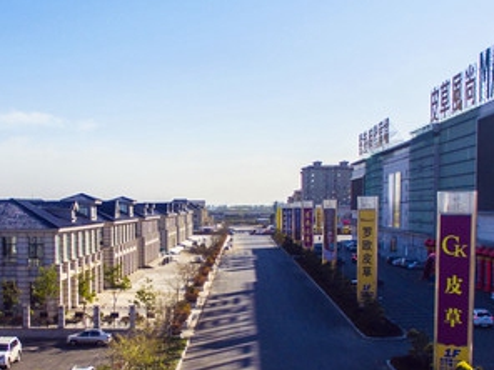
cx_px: 187
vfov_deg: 26.7
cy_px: 273
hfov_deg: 35.4
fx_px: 771
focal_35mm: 54
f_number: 2.8
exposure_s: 1/160
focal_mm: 3.61
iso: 100
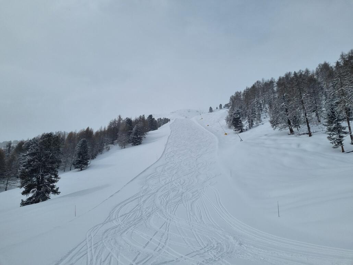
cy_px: 132
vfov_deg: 53.1
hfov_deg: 67.3
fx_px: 265
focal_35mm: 26
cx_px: 176
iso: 50
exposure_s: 1/10816
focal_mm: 5.4
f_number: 1.8
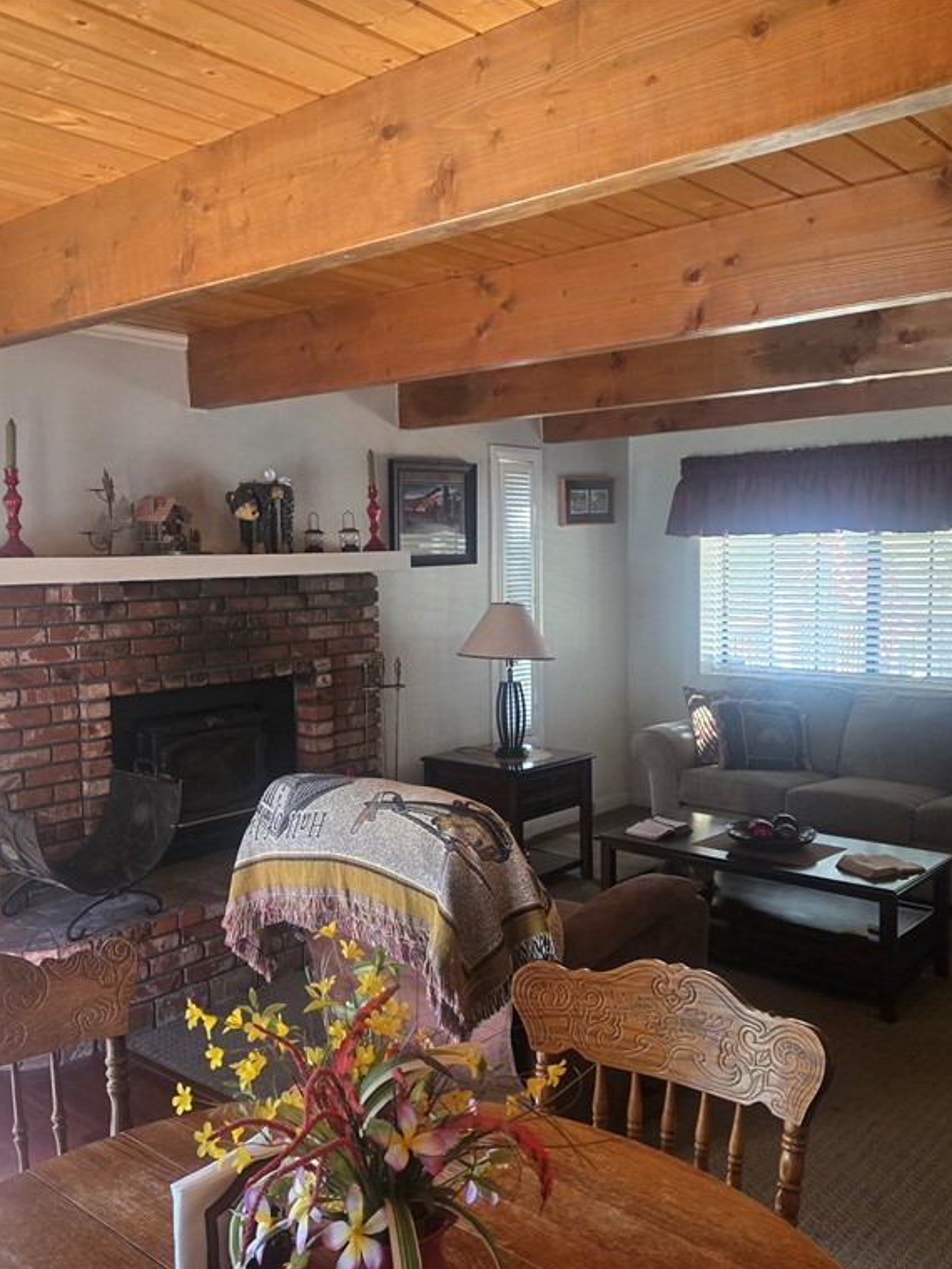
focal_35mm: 31
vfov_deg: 58.4
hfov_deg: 45.4
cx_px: 451
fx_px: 1137
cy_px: 634
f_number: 1.8
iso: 400
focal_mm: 5.4
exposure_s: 1/120
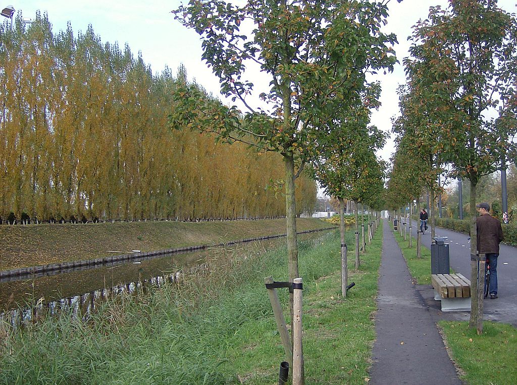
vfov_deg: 31.4
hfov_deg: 41.3
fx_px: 685
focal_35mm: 46
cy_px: 192
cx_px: 258
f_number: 3.1
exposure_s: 1/382
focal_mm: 7.7
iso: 100
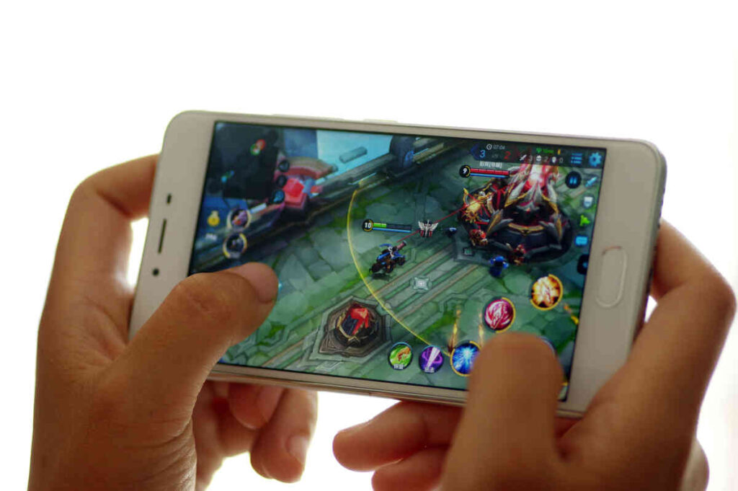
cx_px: 369
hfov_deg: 13.7
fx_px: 3072
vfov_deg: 9.1
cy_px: 246
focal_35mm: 150
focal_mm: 100
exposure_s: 1/160
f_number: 2.8
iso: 800
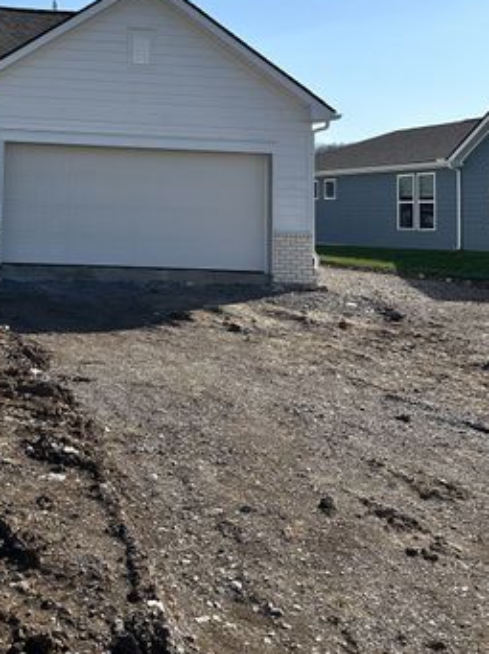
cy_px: 122
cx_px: 23
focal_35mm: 47
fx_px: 887
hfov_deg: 29.2
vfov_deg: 38.8
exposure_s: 1/7576
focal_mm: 6.86
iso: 80
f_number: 1.78
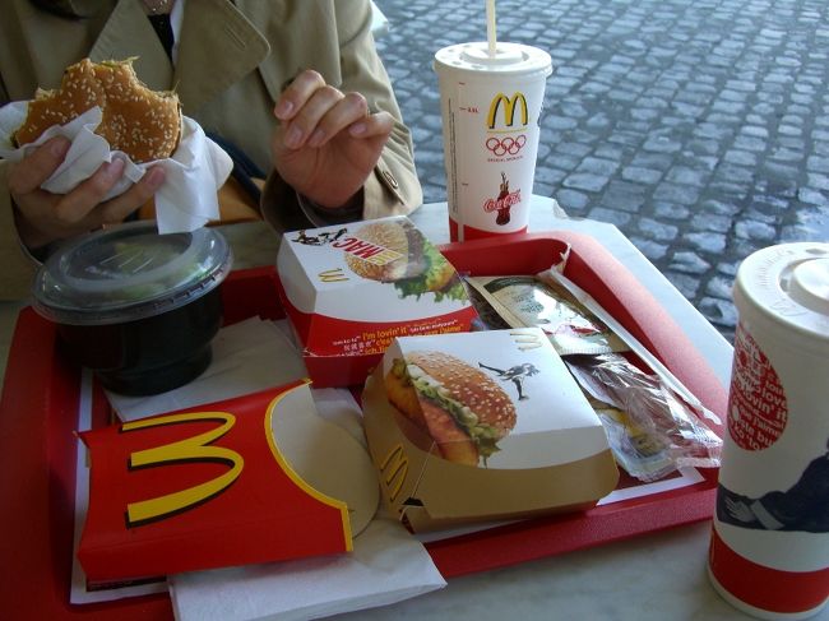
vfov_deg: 37.7
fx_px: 910
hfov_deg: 49.0
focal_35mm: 38
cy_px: 310
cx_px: 414
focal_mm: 7.9
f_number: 2.8
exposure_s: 1/125
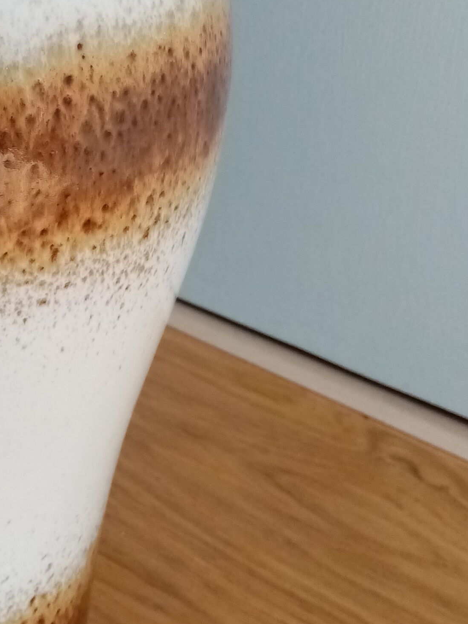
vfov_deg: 25.7
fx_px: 1334
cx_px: -123
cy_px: 97
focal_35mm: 74
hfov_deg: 18.6
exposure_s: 1/100
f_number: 1.8
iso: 194
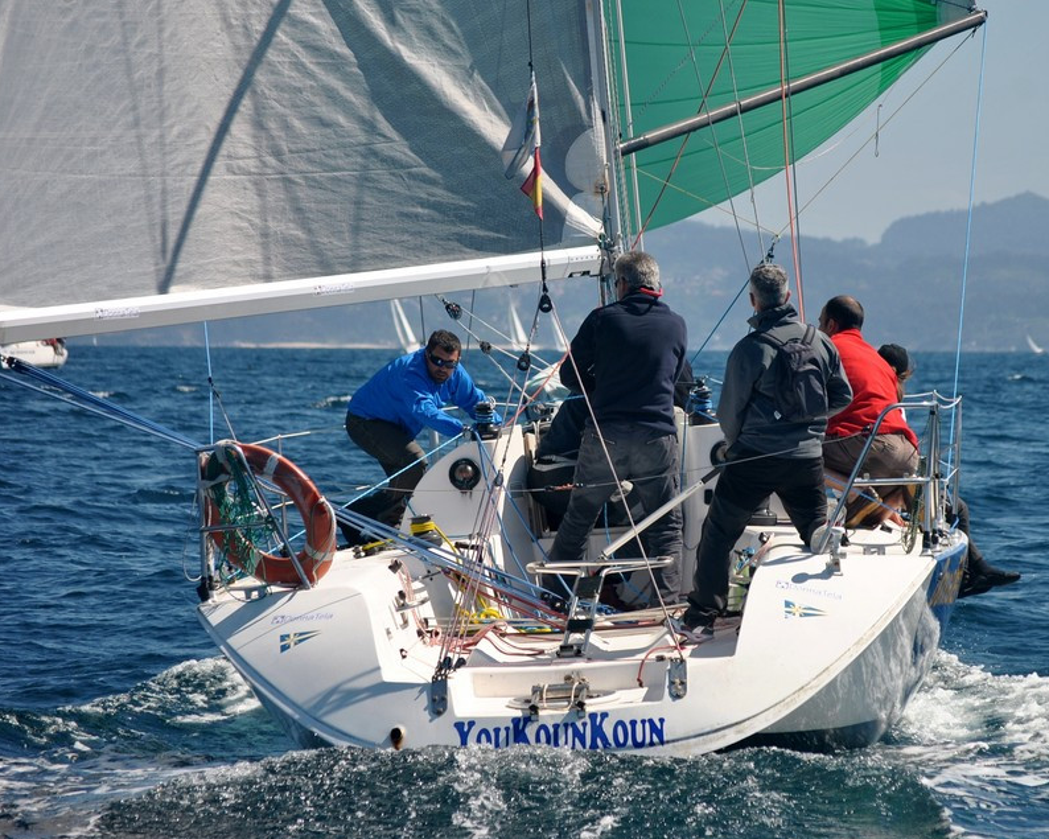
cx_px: 649
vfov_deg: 7.3
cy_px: 401
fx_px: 6550
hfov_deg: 9.2
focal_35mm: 211
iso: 100
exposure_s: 1/640
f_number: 6.3
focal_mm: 116
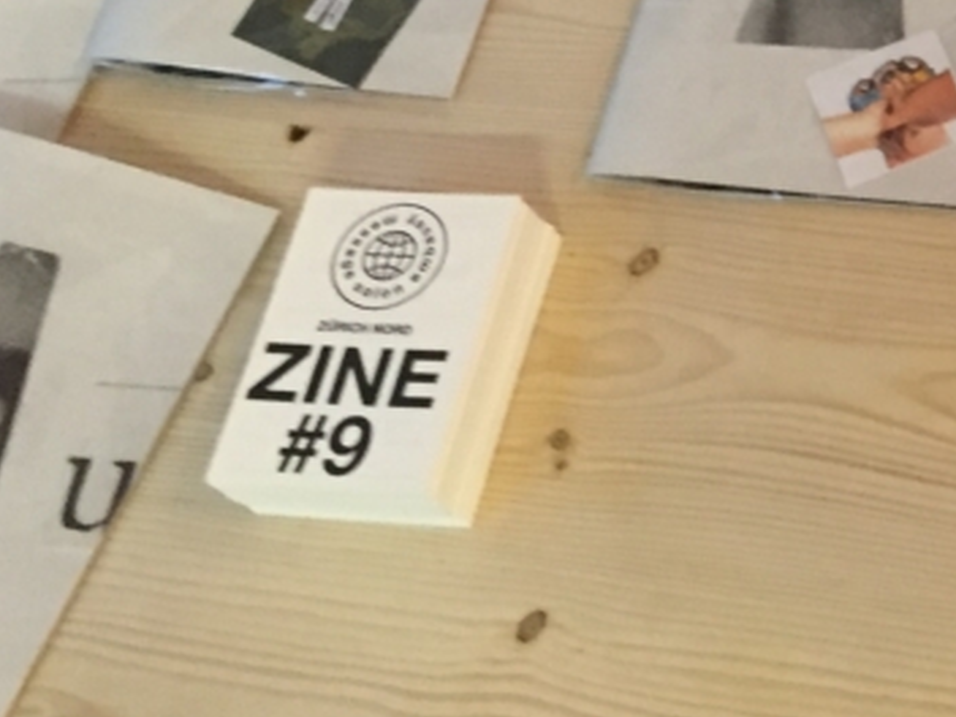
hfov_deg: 18.4
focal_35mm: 94
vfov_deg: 15.1
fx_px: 2596
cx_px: 1456
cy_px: -178
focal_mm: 4.15
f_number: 2.2
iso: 250
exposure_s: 1/20
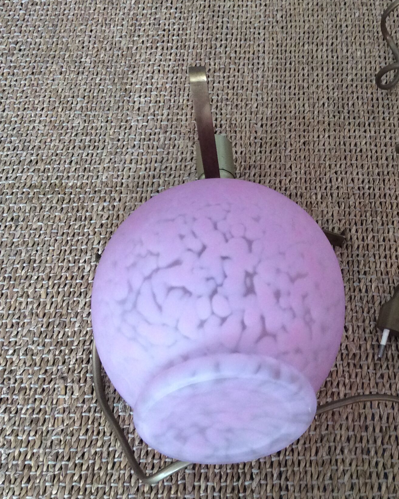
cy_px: 221
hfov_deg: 30.5
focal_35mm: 49
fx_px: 723
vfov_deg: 38.0
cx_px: 282
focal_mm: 3.3
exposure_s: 1/24
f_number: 2.4
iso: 100
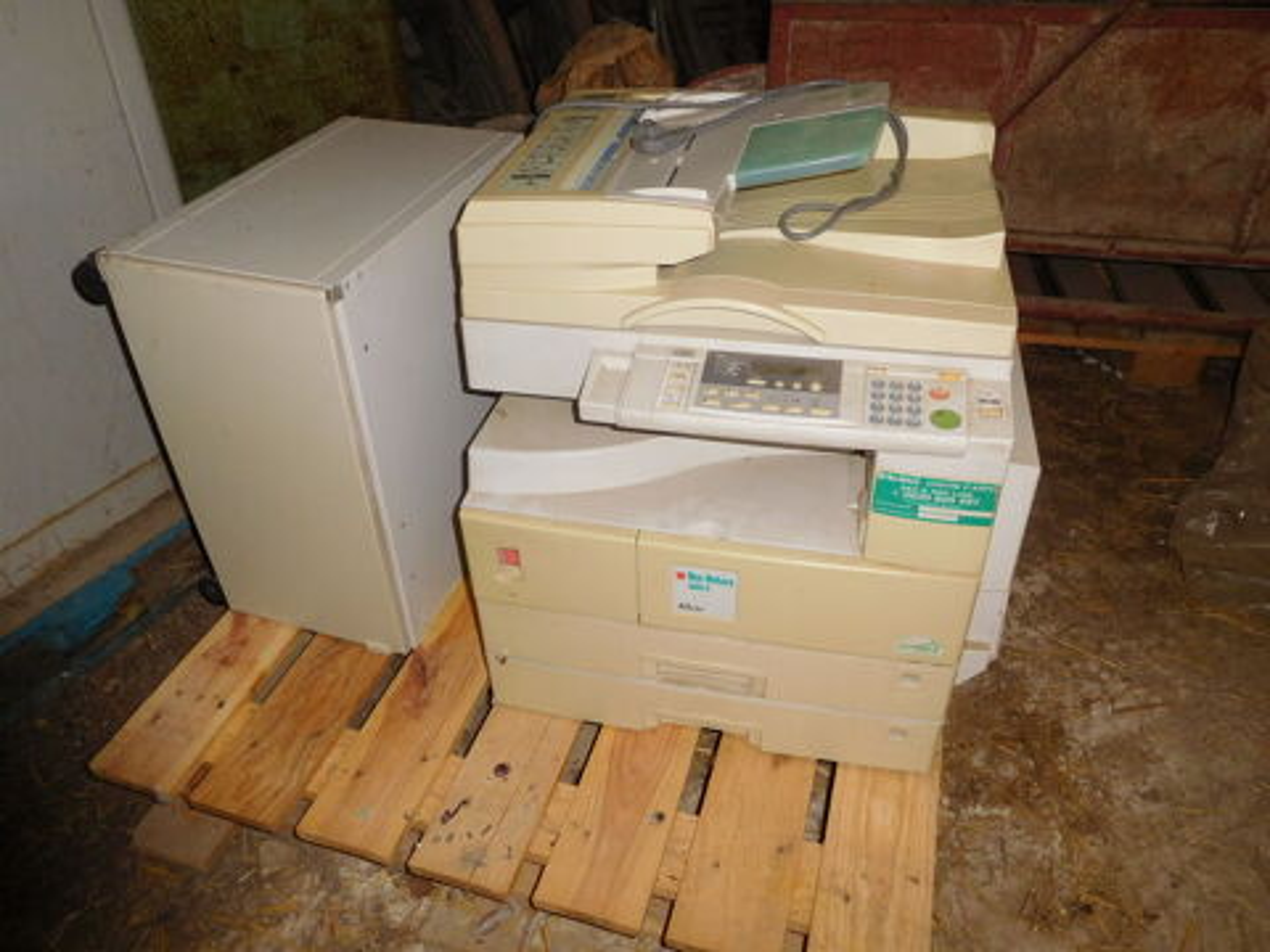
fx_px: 917
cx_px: 635
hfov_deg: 69.4
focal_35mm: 25
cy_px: 476
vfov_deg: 54.9
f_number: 3.4
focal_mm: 4.5
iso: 200
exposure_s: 1/30
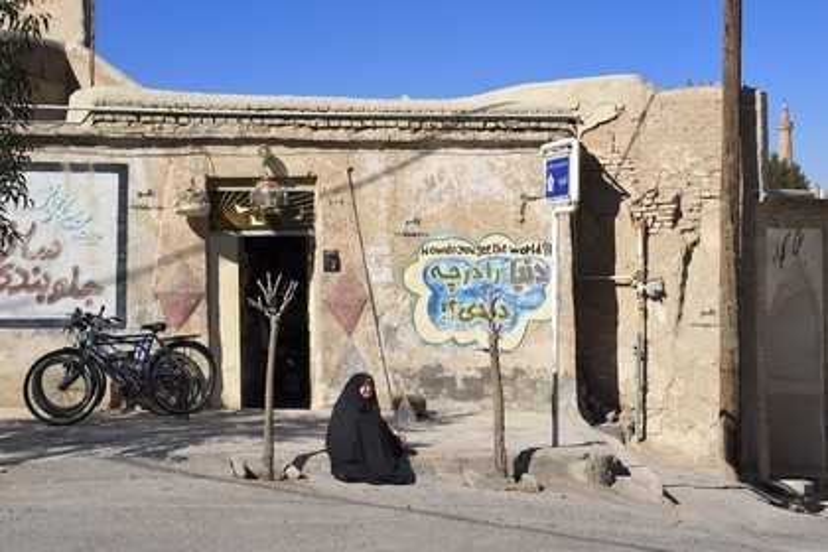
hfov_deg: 33.4
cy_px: 276
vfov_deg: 22.6
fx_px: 1380
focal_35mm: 60
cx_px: 414
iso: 200
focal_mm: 60
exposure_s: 1/320
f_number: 13
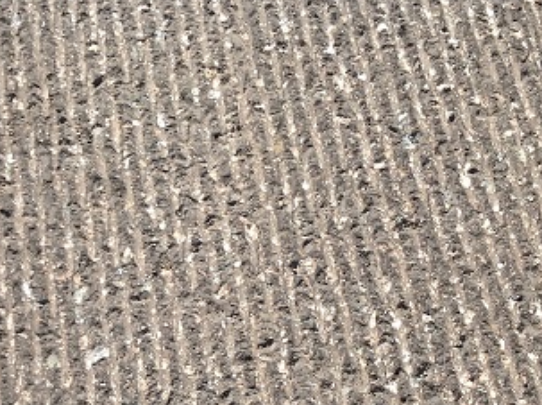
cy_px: 380
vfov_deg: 19.4
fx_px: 1156
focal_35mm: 74
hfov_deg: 26.1
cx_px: 145
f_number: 2.4
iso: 80
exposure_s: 1/2016
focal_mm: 4.28
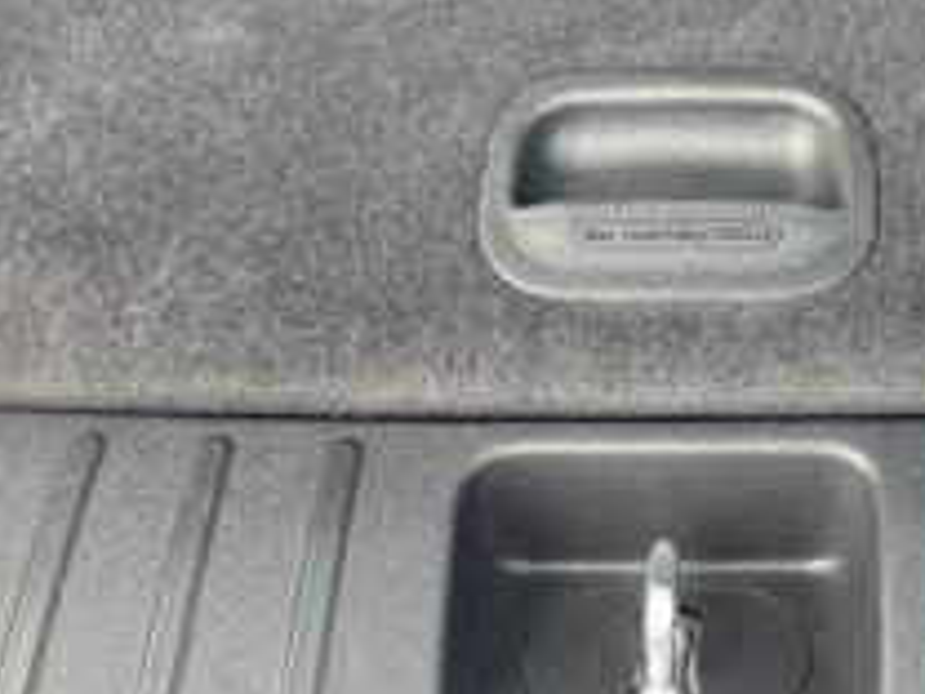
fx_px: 1710
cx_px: 778
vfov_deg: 19.1
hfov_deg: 29.4
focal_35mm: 64
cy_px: -436
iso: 160
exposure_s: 1/99
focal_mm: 1.57
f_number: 1.8
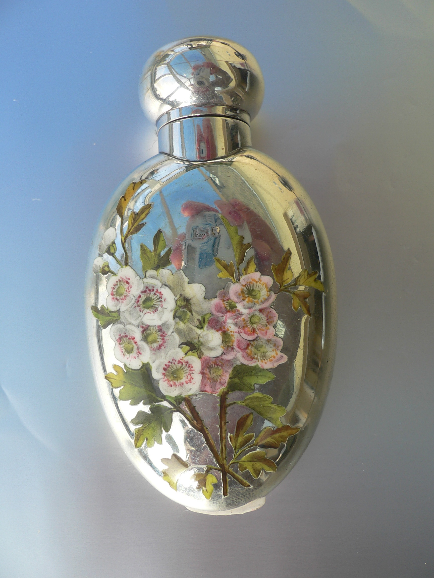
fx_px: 585
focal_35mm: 35
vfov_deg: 52.6
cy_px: 289
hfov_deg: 40.7
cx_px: 217
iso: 64
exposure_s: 1/100
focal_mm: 5.8
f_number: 5.6
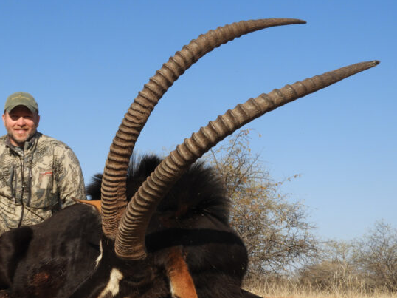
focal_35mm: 50
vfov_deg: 29.0
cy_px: 175
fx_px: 573
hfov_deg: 37.9
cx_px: 139
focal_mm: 6.3
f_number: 3.8
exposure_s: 1/800
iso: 100
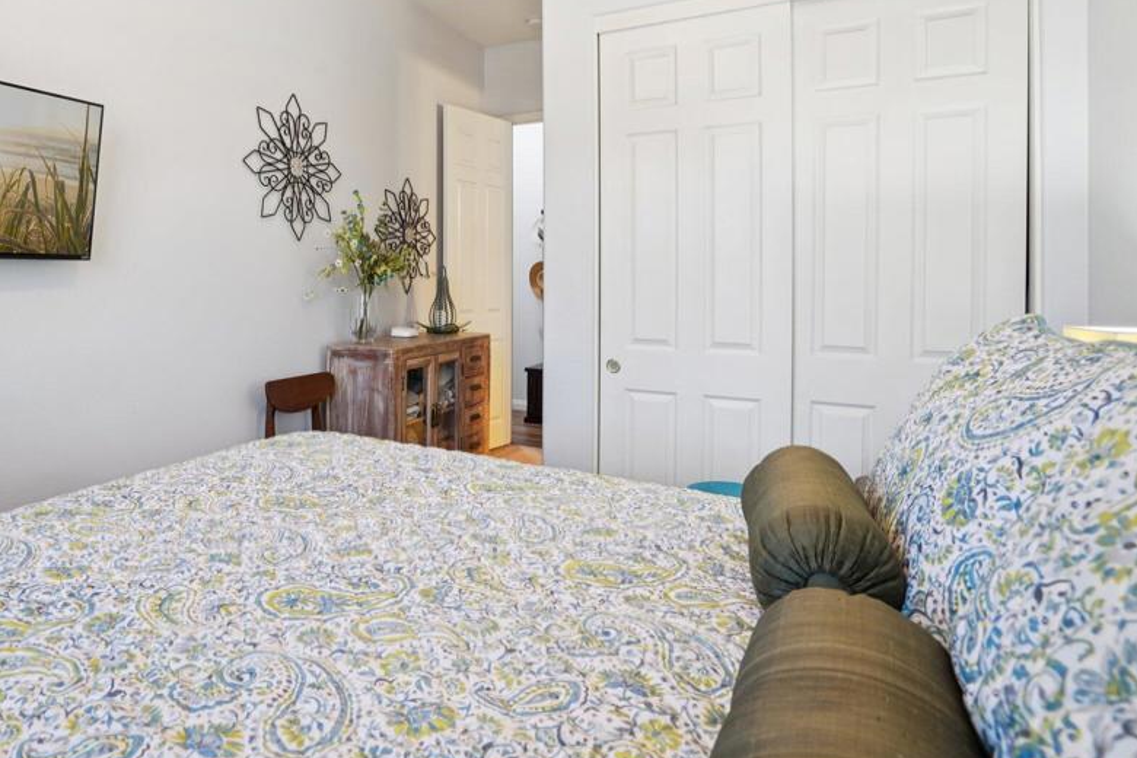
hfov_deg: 79.0
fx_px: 663
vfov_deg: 58.9
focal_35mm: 21
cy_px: 293
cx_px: 395
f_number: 8
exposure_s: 1/5
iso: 400
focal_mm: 16
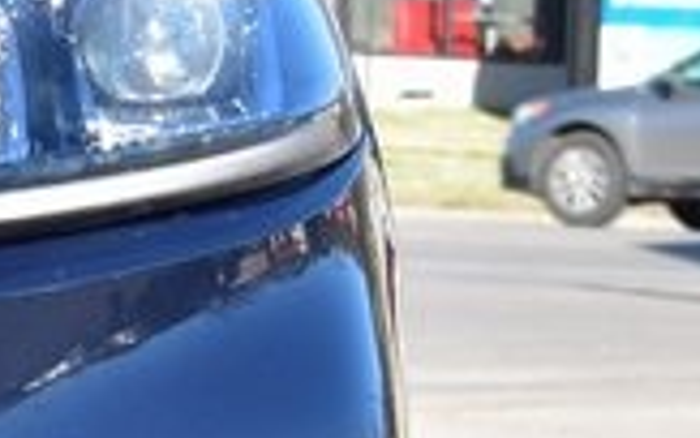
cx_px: -1357
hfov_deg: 4.1
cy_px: 333
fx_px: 9504
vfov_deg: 2.6
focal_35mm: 498
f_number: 10
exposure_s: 1/200
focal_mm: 52
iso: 400
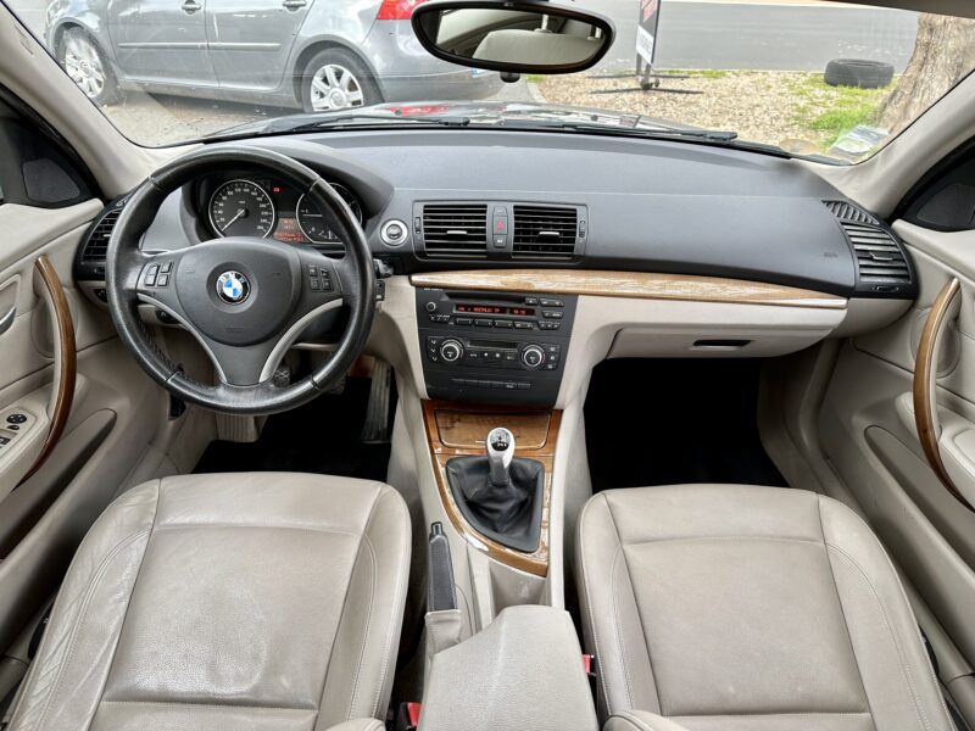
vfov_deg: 56.8
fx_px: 676
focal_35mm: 24
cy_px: 366
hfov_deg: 71.6
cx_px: 488
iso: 100
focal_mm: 6.86
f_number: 1.78
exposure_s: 1/121
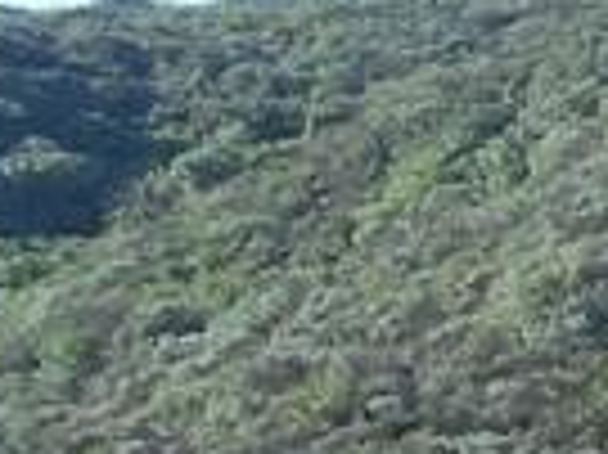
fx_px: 3457
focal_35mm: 197
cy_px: 643
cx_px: 1374
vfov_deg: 7.4
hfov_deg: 9.2
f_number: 3.2
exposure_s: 1/400
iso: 80
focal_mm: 4.6
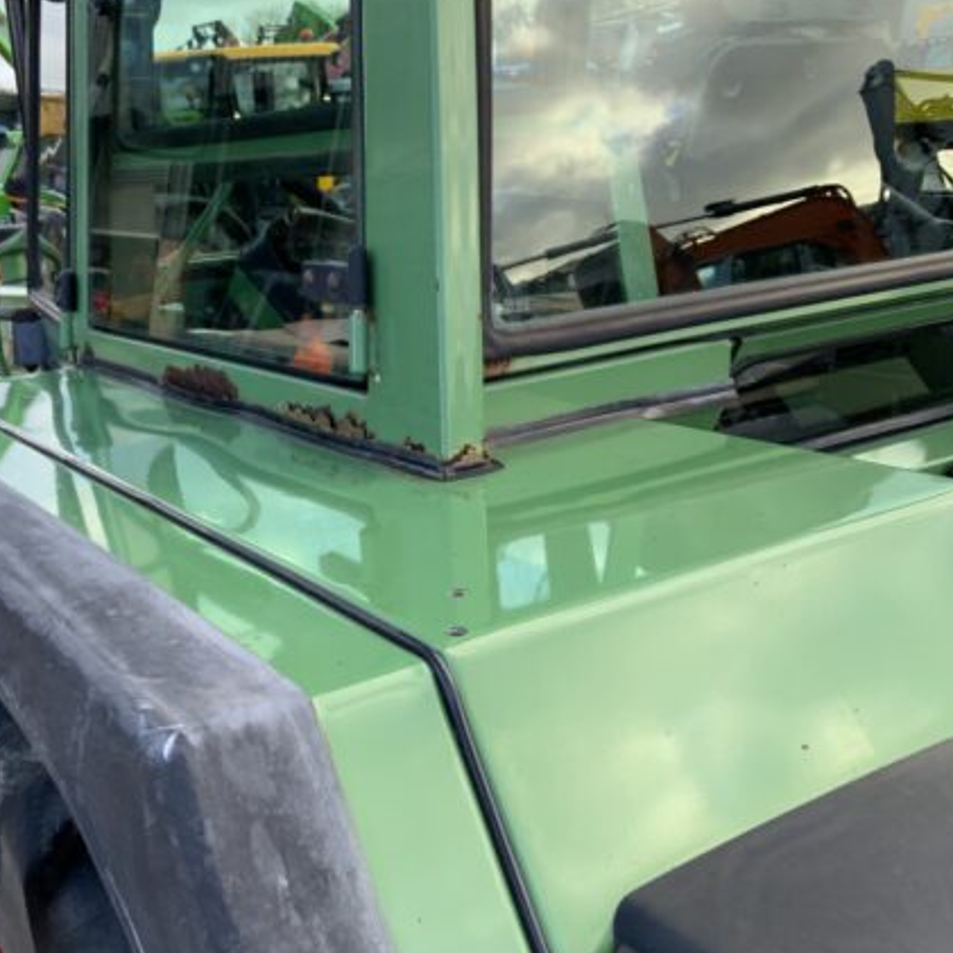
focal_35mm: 39
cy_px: 527
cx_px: 330
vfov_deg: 42.8
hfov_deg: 42.4
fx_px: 1215
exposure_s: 1/181
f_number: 1.8
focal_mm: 3
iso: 16
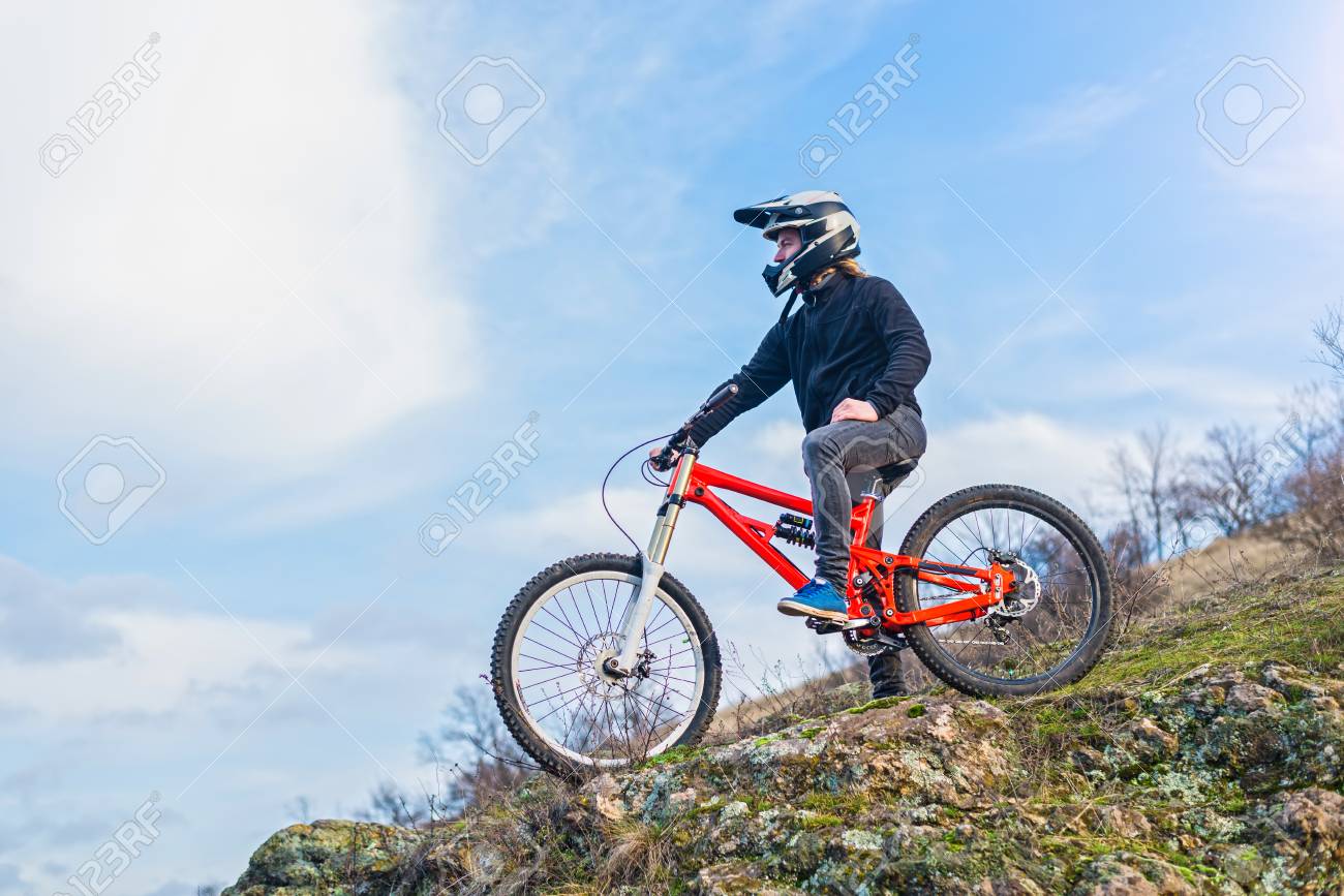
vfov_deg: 27.0
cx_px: 672
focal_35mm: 50
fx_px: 1867
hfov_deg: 39.6
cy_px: 448
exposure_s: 1/400
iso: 100
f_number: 2.8
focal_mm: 50
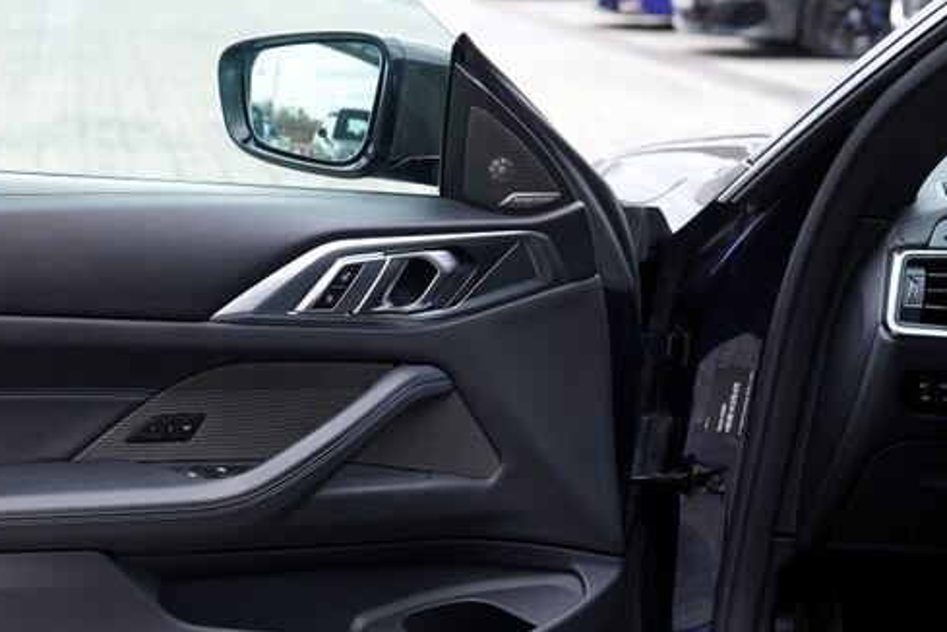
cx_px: -25
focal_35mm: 90
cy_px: 334
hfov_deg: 21.7
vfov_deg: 15.2
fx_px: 2367
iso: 100
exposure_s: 1/125
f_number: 4.5
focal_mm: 43
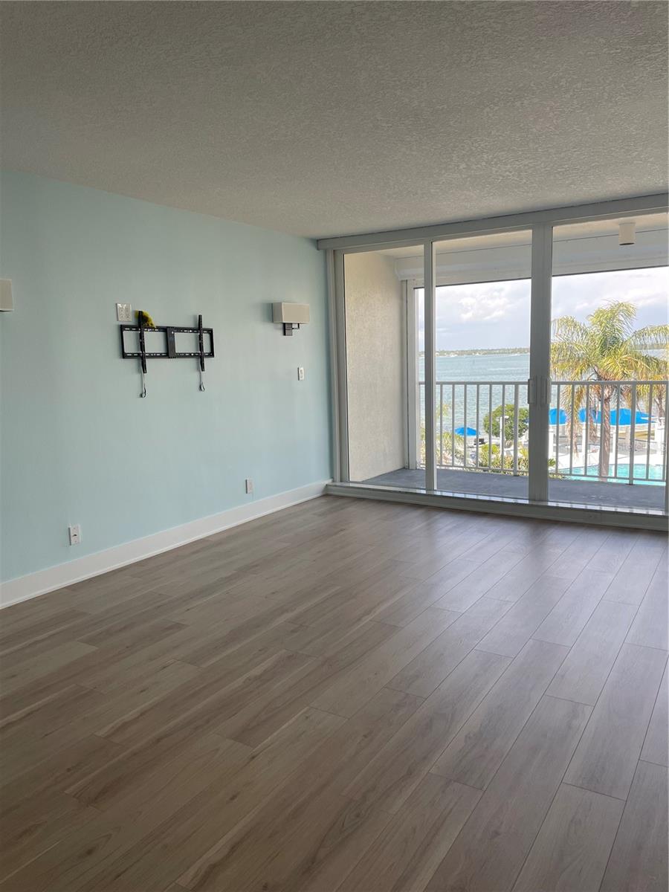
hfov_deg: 53.1
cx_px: 334
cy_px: 446
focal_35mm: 26
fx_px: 670
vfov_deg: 67.3
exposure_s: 1/363
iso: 32
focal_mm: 4.2
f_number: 1.6
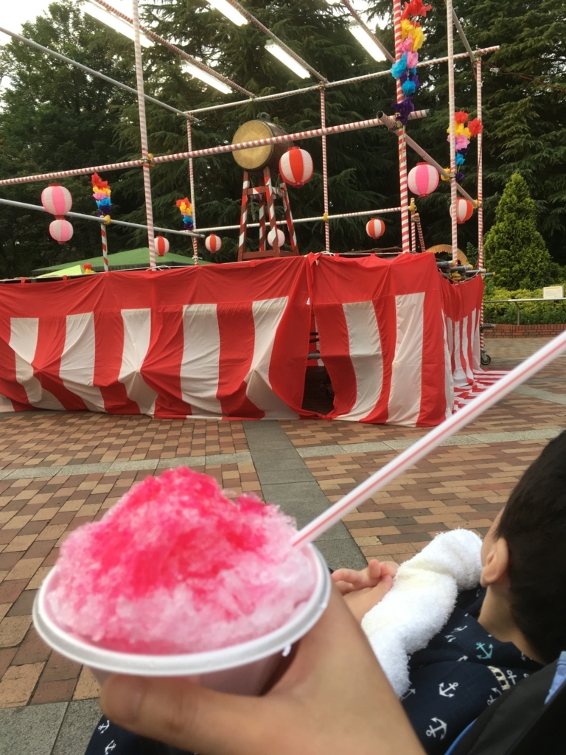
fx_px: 632
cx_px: 283
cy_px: 378
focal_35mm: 29
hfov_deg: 48.2
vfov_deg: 61.7
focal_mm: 4.15
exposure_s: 1/120
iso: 32
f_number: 2.2
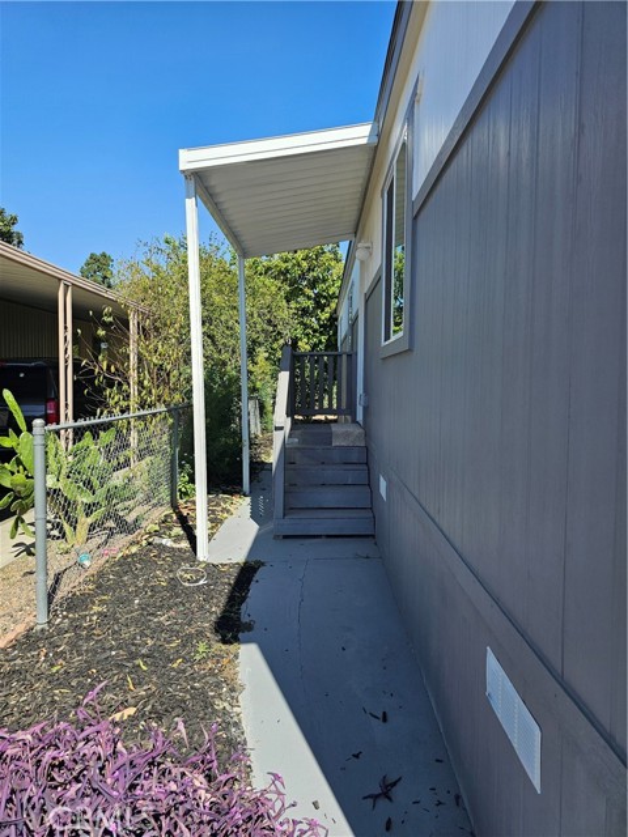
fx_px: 556
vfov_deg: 73.9
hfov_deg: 58.9
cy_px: 418
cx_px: 314
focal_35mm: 23
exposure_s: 1/1011
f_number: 1.7
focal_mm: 6.3
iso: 25
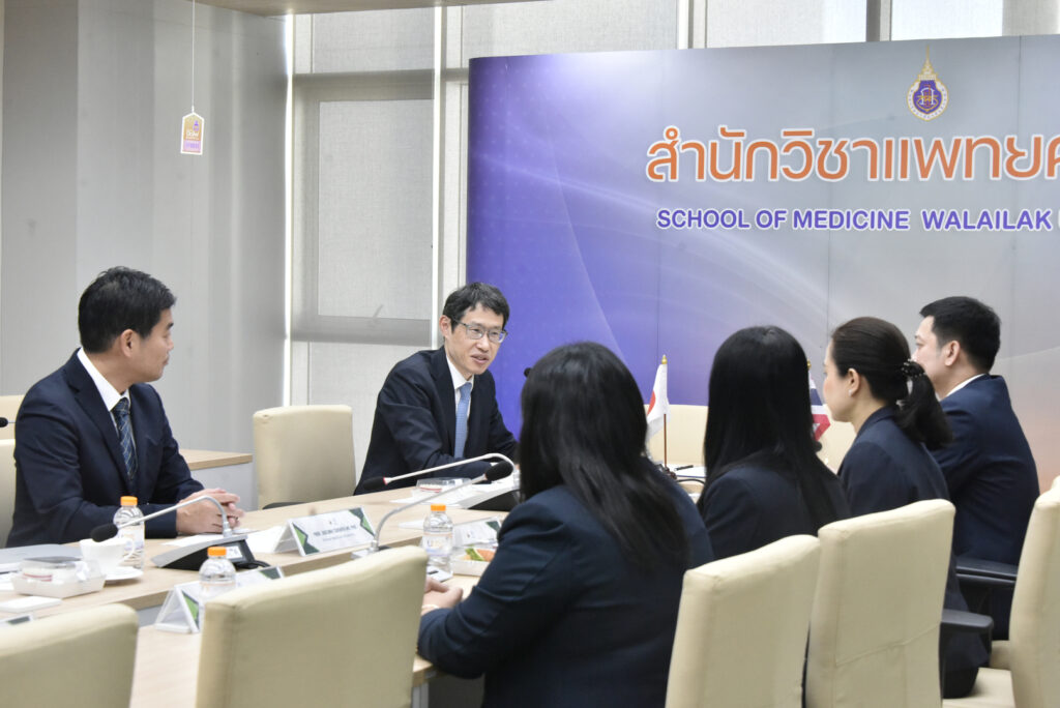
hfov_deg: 32.4
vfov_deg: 21.9
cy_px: 354
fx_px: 1827
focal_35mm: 62
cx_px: 530
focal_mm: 62
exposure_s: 1/125
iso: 5000
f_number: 8
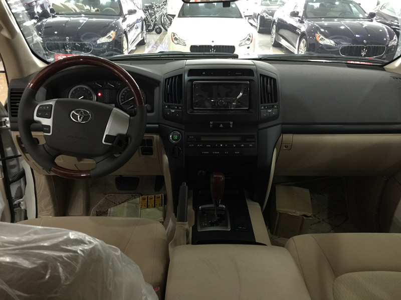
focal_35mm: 29
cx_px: 200
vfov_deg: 48.2
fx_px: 336
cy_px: 150
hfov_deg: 61.7
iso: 100
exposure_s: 1/4
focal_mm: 4.15
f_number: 2.2
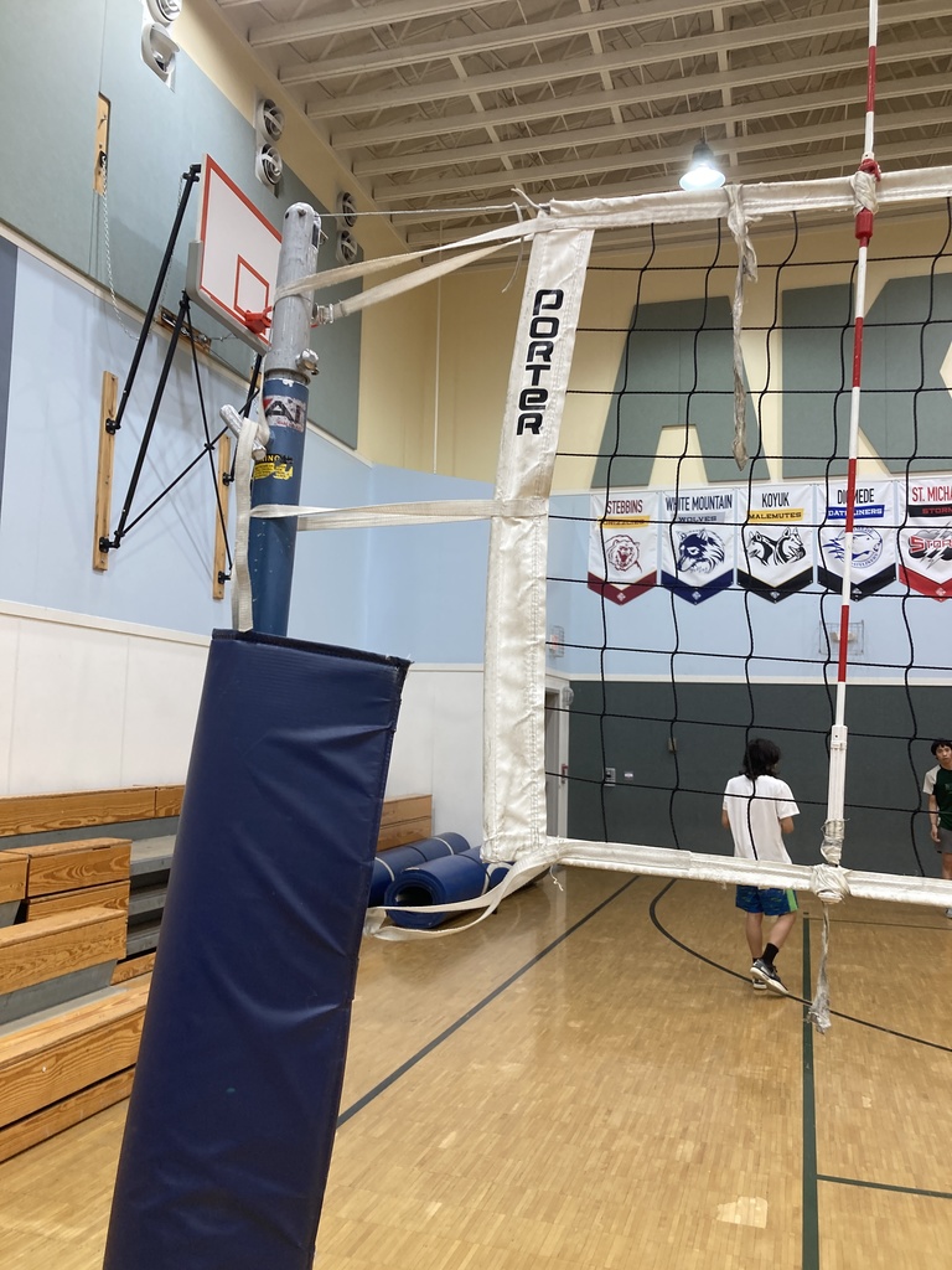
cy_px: 635
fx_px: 1027
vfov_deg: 63.4
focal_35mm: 28
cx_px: 476
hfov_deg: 49.7
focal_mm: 3.99
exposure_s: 1/120
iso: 80
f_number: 1.8
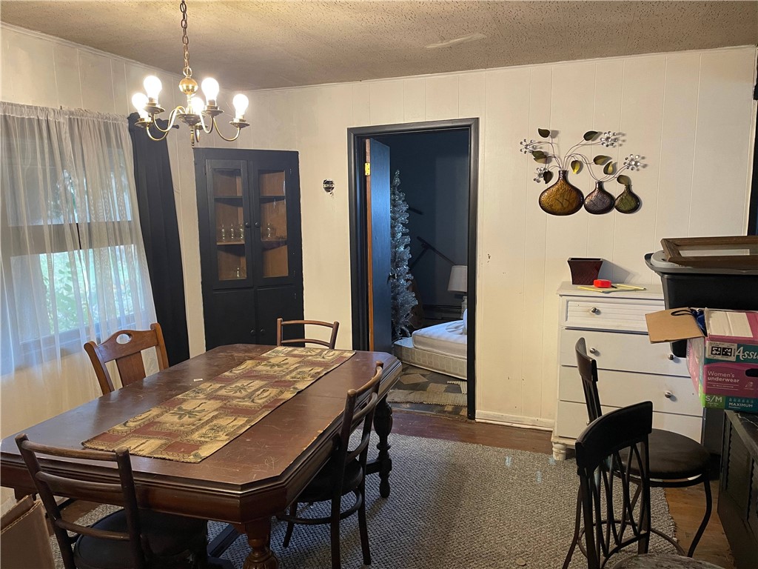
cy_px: 284
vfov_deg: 53.1
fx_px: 569
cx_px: 379
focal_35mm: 26
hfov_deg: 67.3
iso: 160
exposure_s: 1/60
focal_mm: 4.2
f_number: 1.6
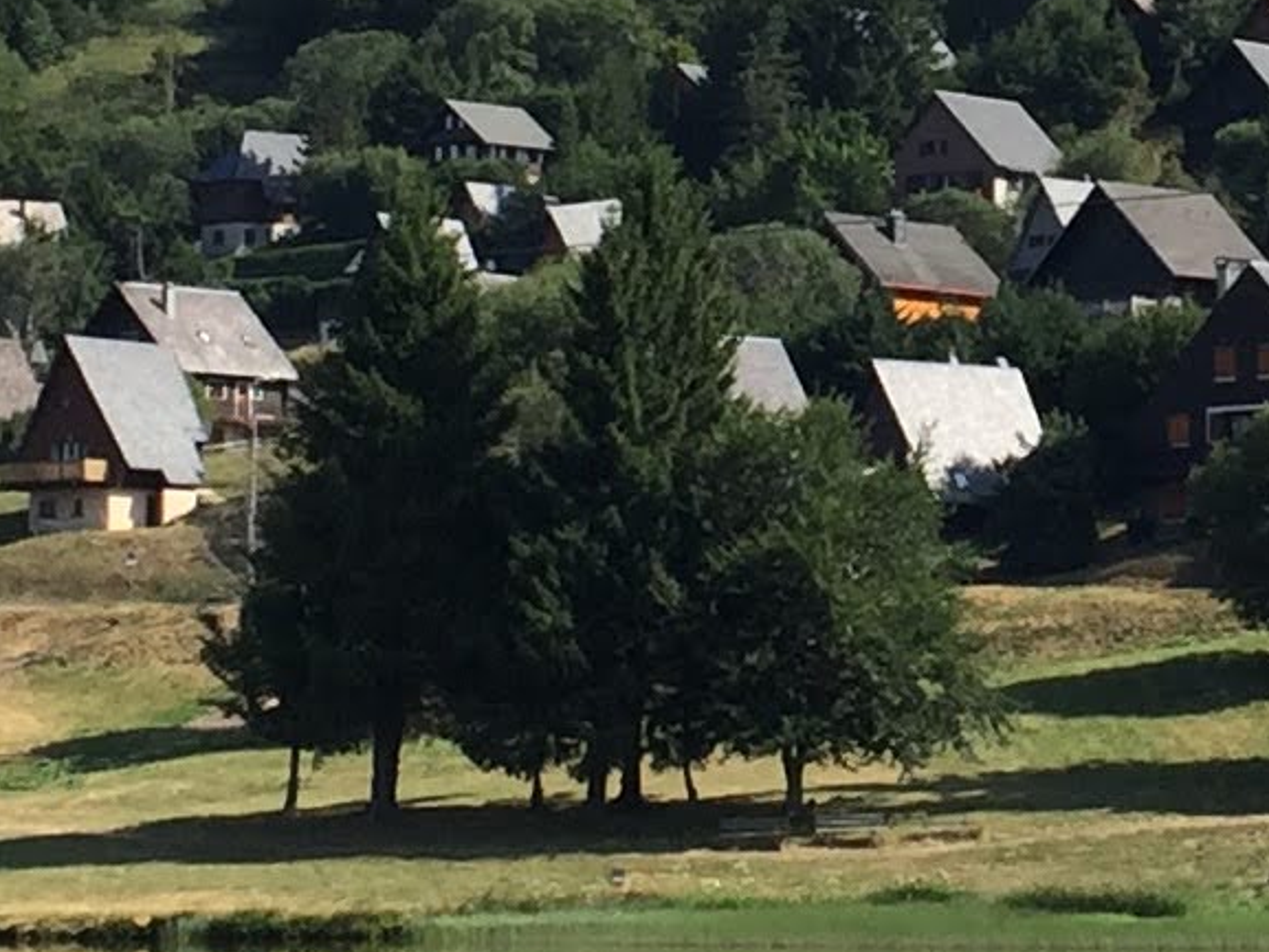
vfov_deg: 9.0
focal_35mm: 164
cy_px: 18
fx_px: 6013
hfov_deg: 11.9
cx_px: 1353
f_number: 2.2
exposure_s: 1/1319
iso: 32
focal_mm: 4.15
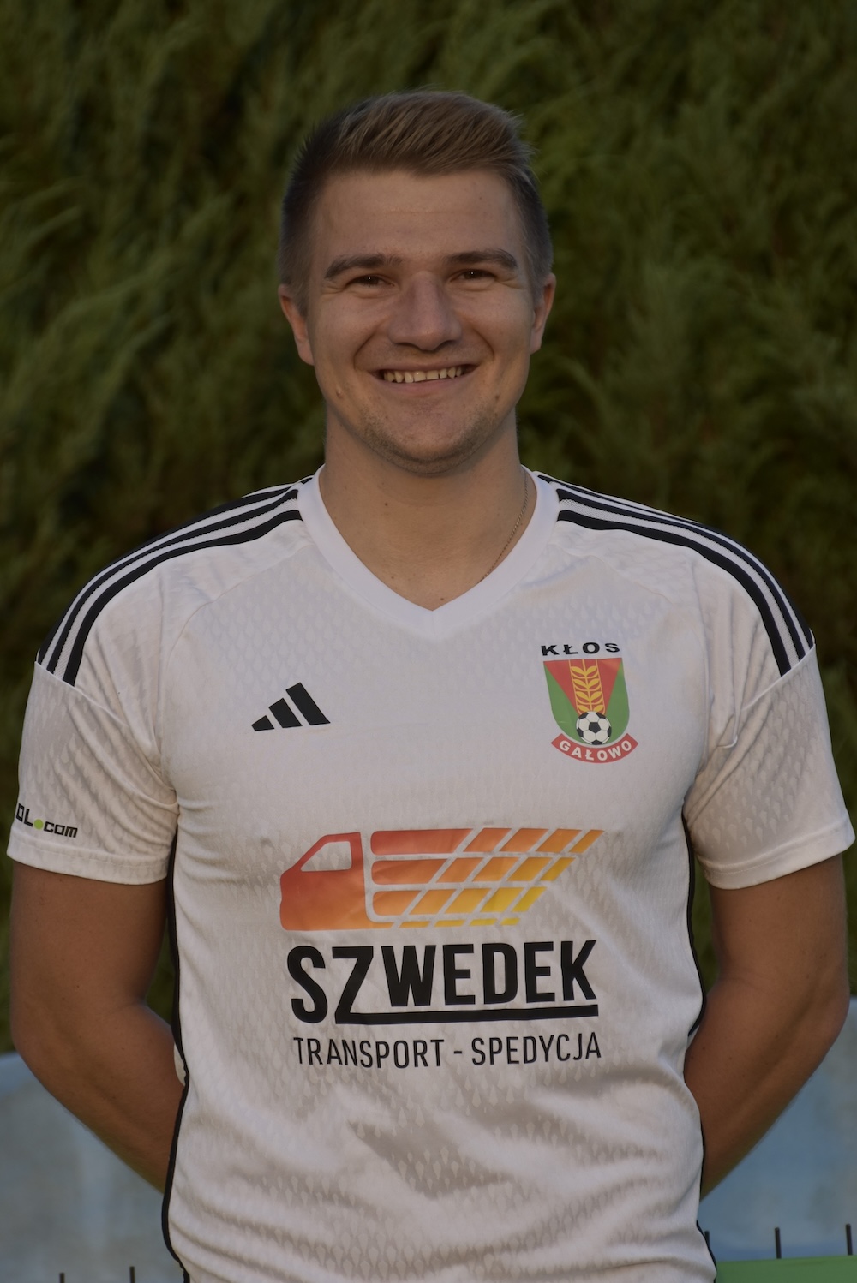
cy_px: 642
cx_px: 428
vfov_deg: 13.7
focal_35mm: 150
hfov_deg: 9.2
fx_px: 5351
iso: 125
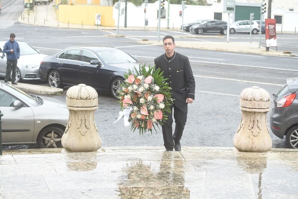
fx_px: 580
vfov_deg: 19.5
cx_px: 149
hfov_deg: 28.8
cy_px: 100
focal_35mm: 70
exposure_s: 1/400
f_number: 4.5
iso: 250
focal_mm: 70
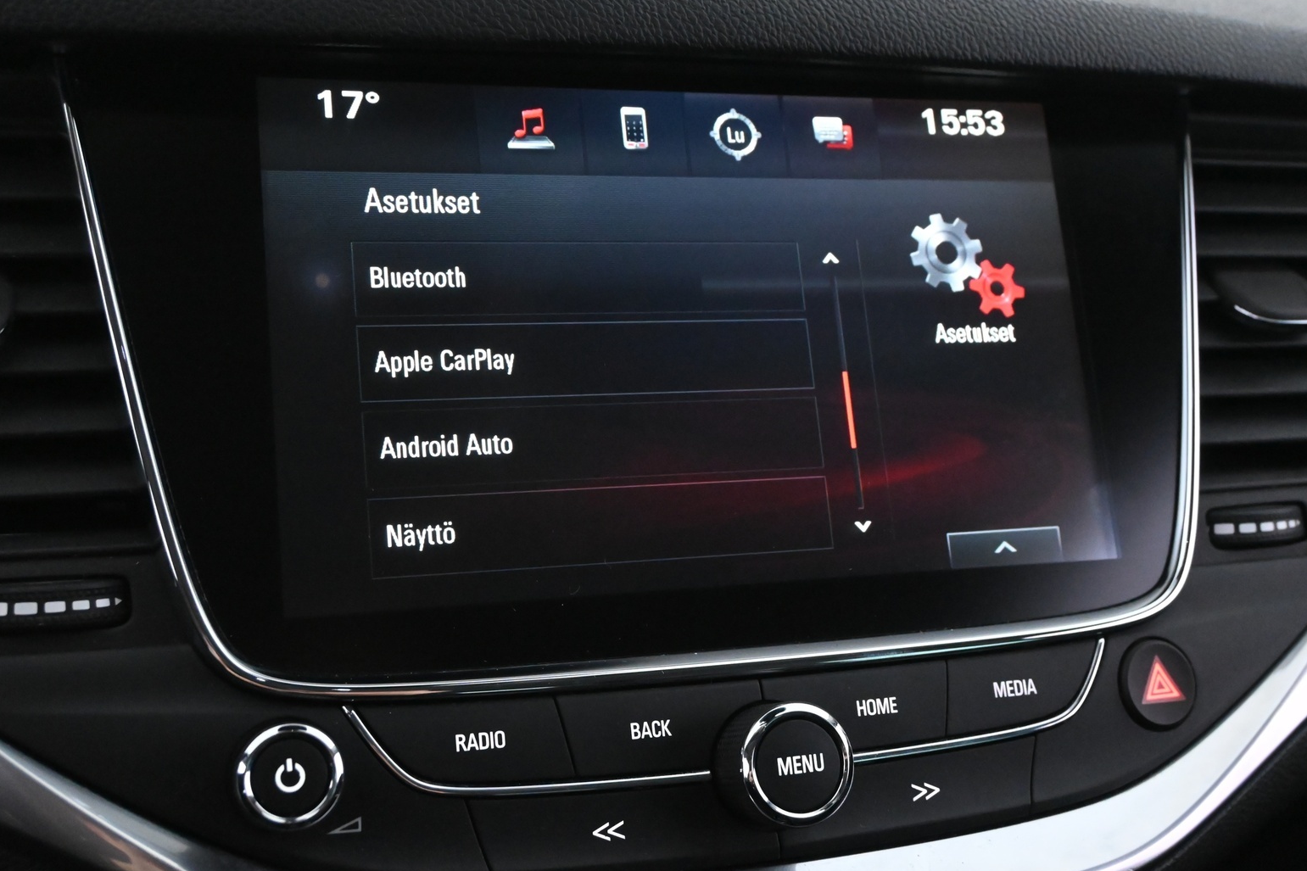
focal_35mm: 41
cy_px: 416
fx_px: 1488
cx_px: 672
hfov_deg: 47.4
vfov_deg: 32.6
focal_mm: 26
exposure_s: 1/40
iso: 6400
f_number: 5.6
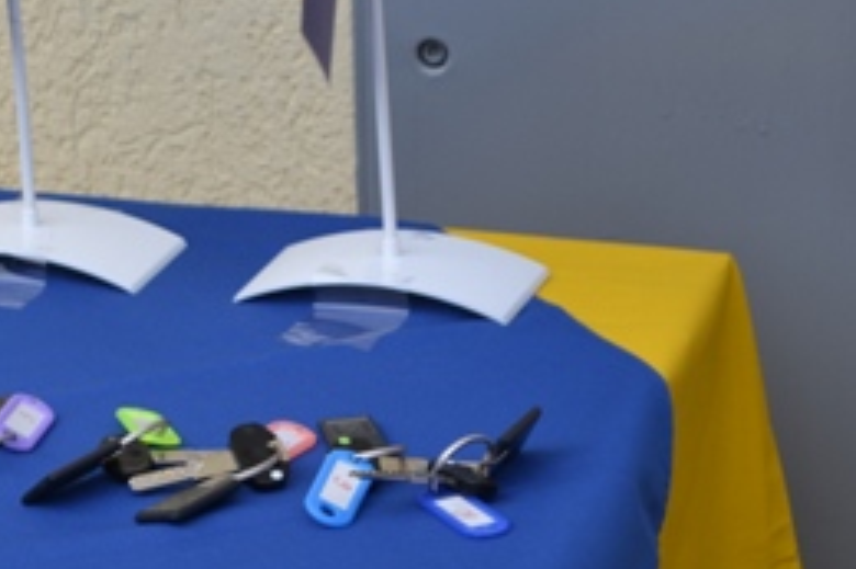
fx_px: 4829
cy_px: 291
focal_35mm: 203
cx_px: 79
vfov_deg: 6.7
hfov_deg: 10.1
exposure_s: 1/125
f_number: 5.6
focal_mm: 55
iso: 125
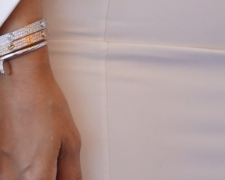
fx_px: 2428
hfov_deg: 5.2
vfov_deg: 4.1
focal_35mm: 365
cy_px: -375
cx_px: 394
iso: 500
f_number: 4
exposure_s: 1/200
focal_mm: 42.8
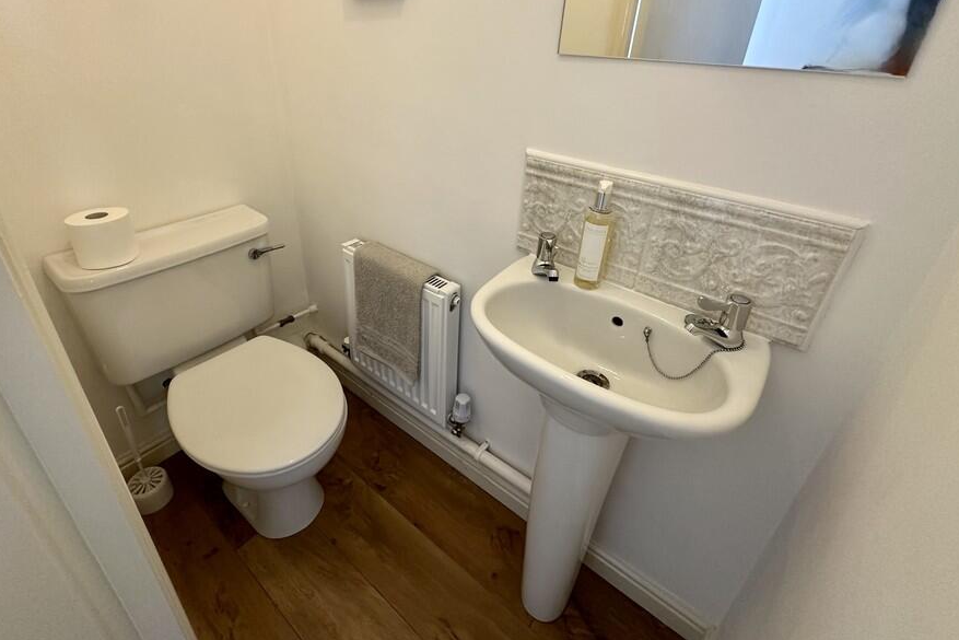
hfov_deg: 93.1
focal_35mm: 17
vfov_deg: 69.8
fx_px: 453
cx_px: 449
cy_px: 257
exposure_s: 1/50
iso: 250
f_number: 2.2
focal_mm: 2.22
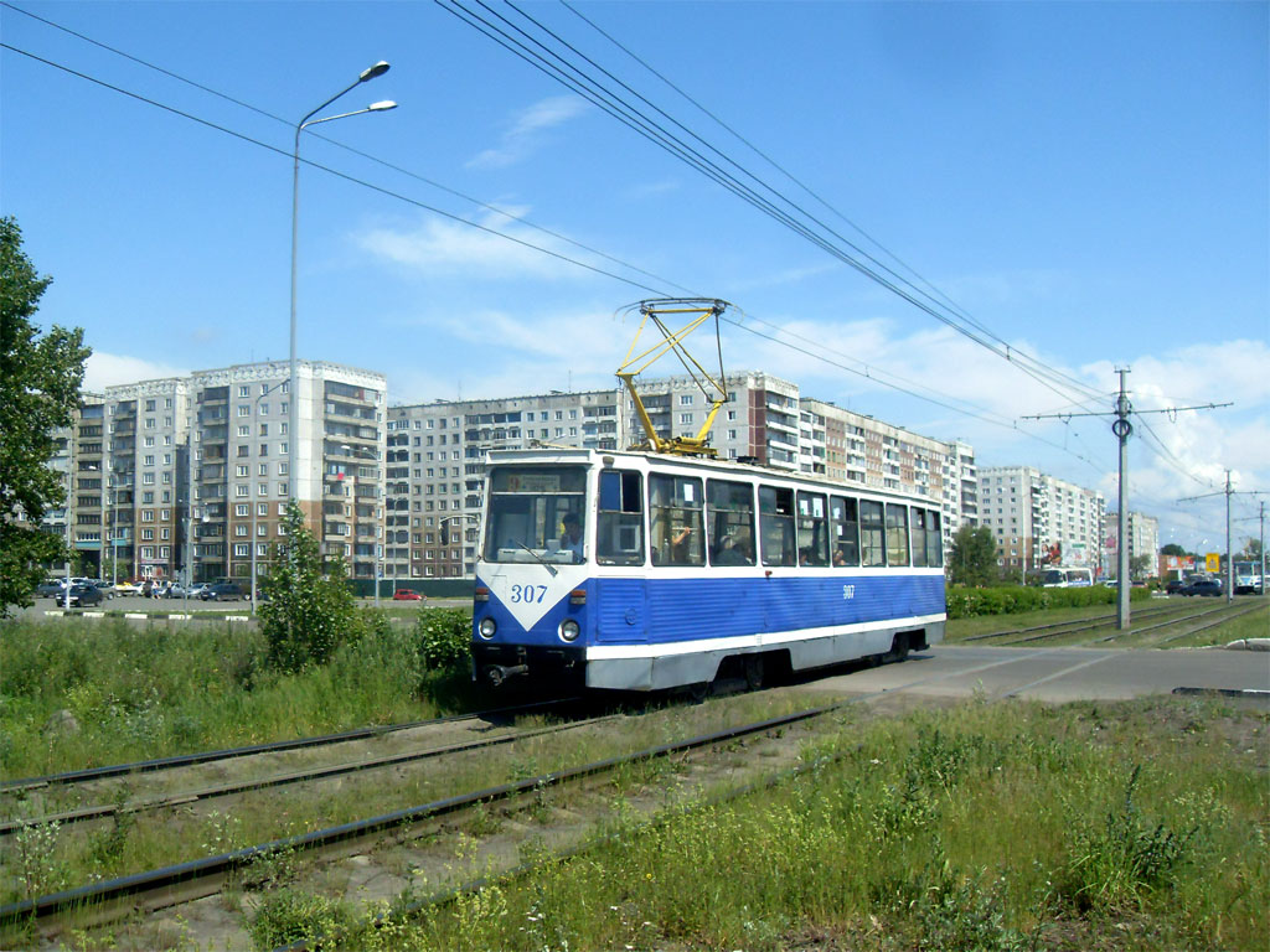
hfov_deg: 50.1
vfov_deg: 38.7
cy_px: 476
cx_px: 635
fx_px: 1357
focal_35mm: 37
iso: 200
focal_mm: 6.3
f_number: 7
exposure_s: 1/1000
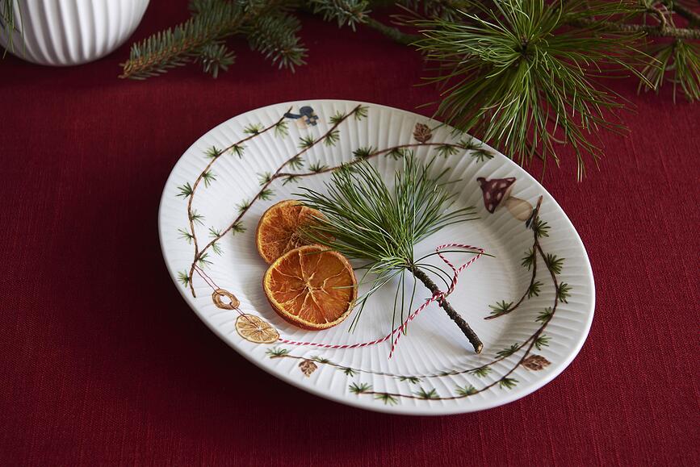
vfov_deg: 19.5
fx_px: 1362
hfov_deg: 28.8
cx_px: 350
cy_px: 234
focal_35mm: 70
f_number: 6.3
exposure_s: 1/8
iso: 100
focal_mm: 70
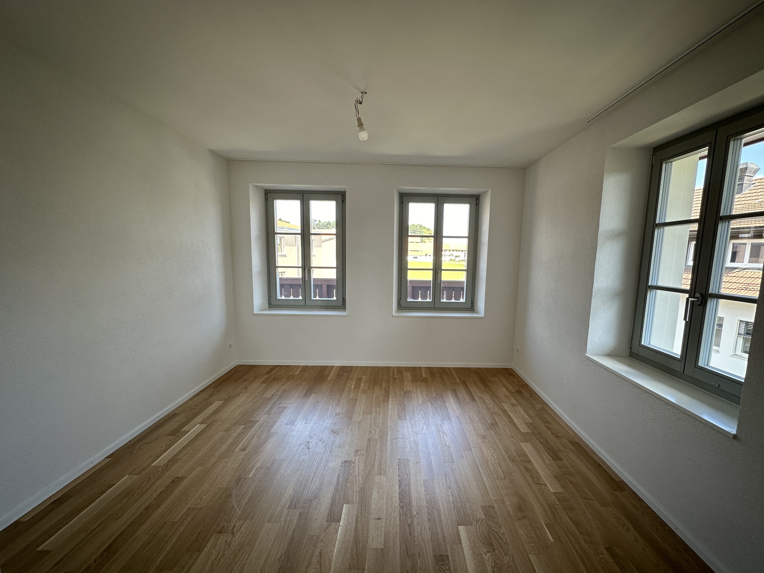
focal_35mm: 15
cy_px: 296
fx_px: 331
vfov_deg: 81.7
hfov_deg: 98.1
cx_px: 403
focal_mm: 2.22
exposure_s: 1/99
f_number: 2.2
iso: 80
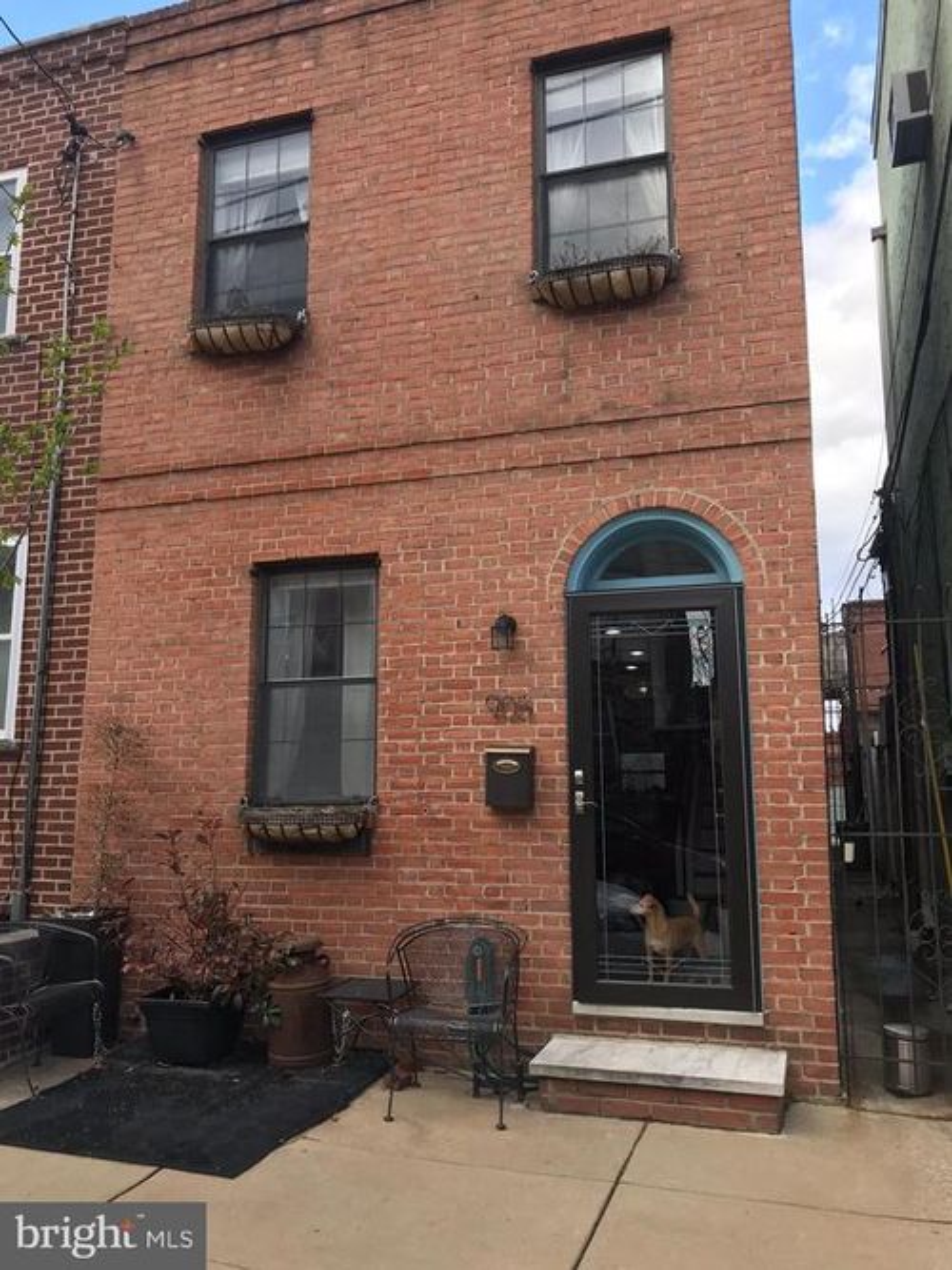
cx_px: 476
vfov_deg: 63.5
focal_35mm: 28
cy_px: 635
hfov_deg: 49.7
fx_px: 1027
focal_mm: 3.99
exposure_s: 1/584
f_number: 1.8
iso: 20
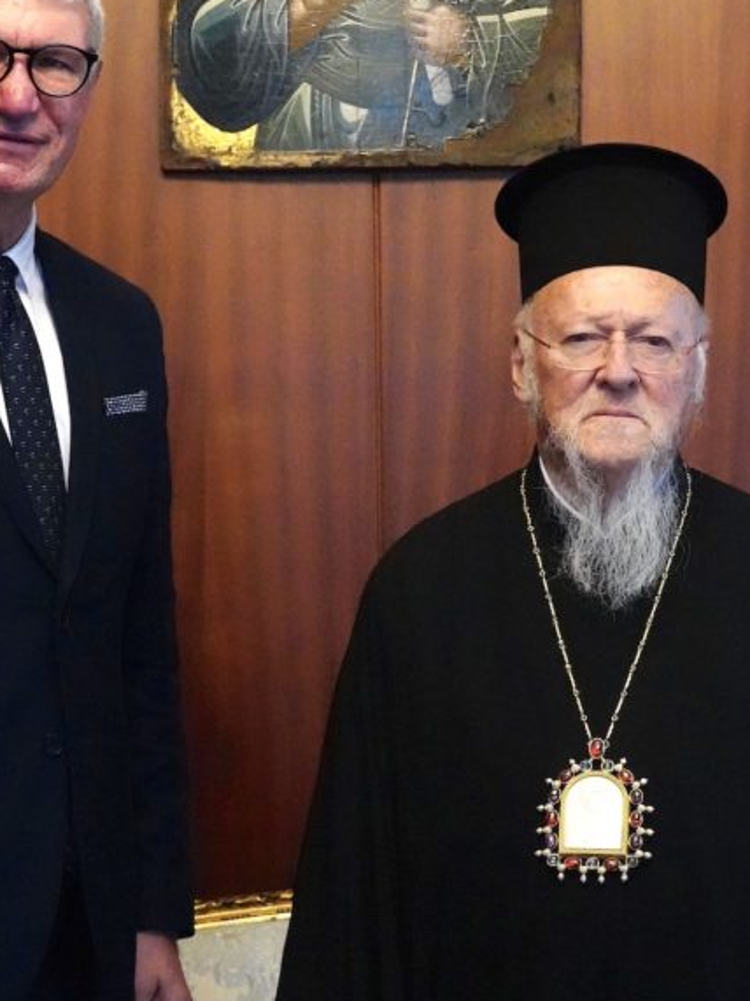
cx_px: 298
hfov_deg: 16.8
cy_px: 450
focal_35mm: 88
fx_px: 2543
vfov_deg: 22.3
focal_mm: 51
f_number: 8
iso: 25600
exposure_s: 1/640
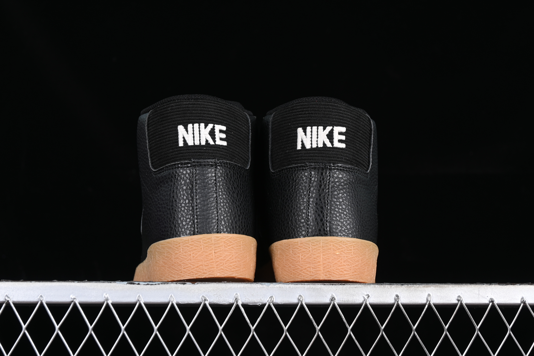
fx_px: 1112
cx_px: 267
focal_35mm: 75
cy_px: 178
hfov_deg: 27.0
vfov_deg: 18.2
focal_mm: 50
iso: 160
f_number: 6.3
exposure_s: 1/60
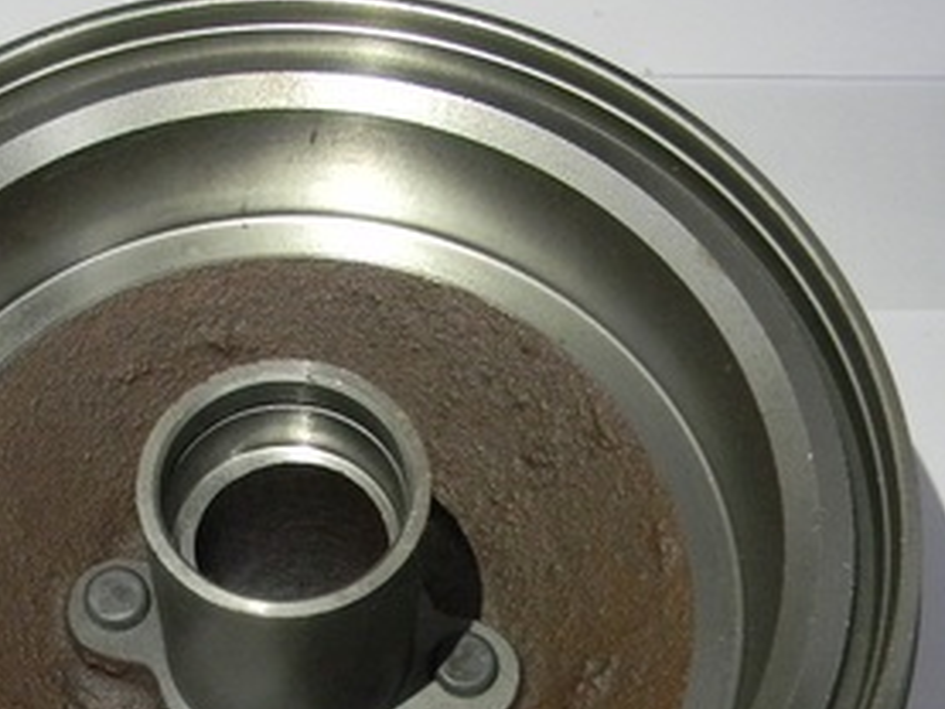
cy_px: 571
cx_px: 300
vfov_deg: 22.3
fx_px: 1775
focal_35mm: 65
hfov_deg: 29.6
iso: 400
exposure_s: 1/13.5
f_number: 3.7
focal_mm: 6.4
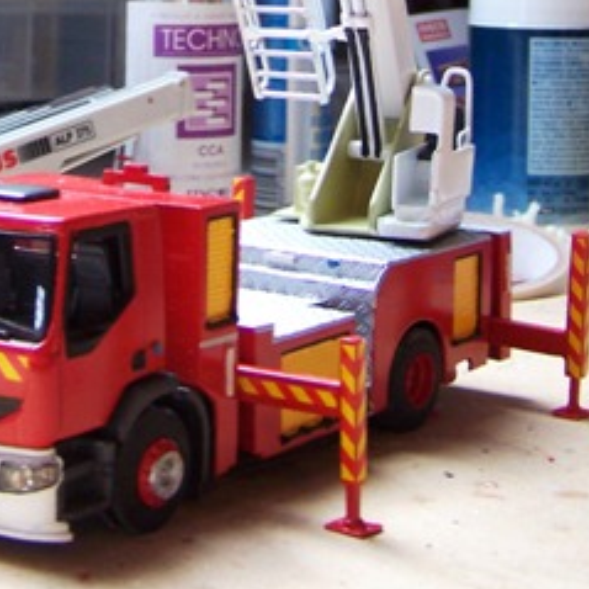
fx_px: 1733
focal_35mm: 90
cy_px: -101
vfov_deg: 18.4
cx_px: 182
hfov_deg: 19.2
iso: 140
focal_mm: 6.3
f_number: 2.8
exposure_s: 1/30
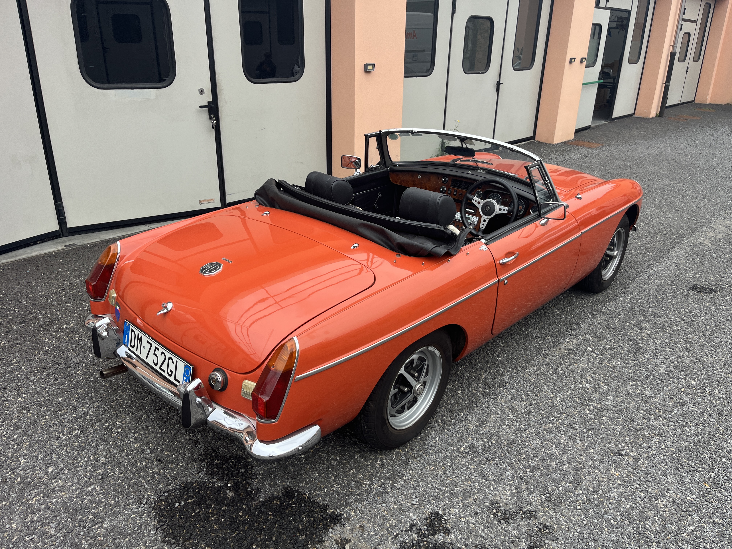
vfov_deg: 53.1
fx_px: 550
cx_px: 366
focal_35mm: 26
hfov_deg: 67.3
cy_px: 274
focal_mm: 5.1
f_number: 1.6
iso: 50
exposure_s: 1/388
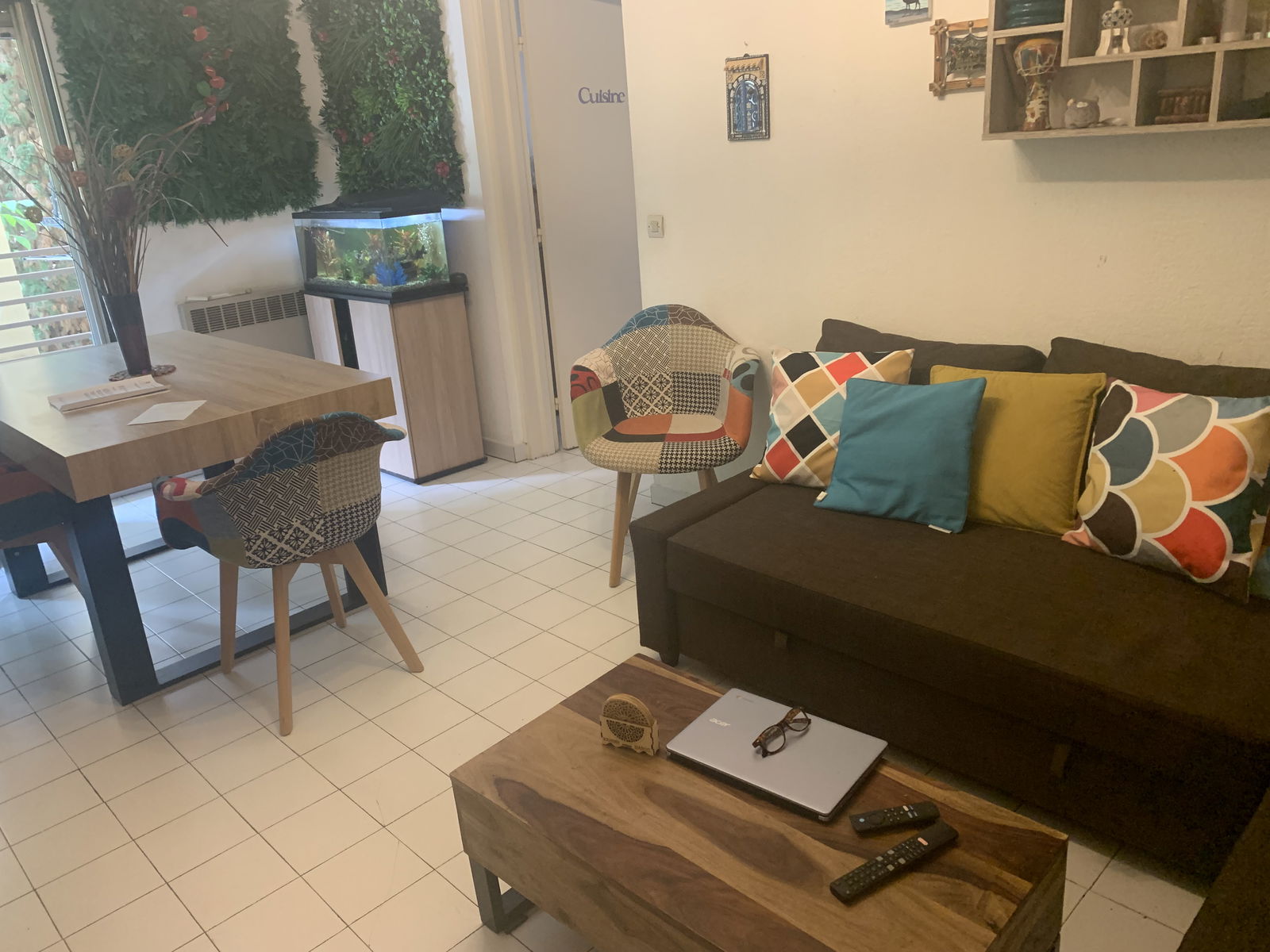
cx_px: 635
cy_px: 476
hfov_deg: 67.3
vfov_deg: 53.1
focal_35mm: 26
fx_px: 954
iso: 250
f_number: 1.8
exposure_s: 1/60
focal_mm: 4.25
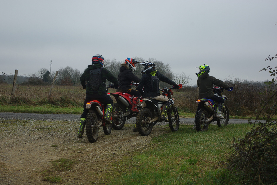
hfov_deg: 27.0
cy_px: 92
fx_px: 578
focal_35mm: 75
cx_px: 138
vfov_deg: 18.2
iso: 100
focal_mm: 50
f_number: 5.6
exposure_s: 1/125
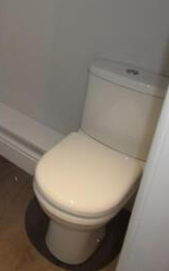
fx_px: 312
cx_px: -64
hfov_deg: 25.2
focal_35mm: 42
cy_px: 45
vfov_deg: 44.1
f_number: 4.2
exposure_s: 1/60
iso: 800
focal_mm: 11
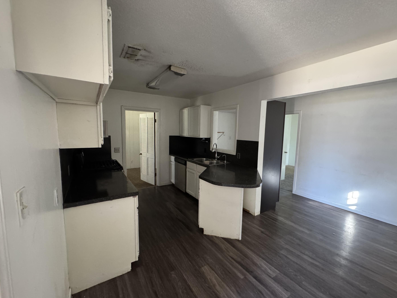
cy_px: 151
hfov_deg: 98.2
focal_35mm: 15
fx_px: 172
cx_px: 202
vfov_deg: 81.7
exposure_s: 1/60
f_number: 2.2
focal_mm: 2.22
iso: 1000
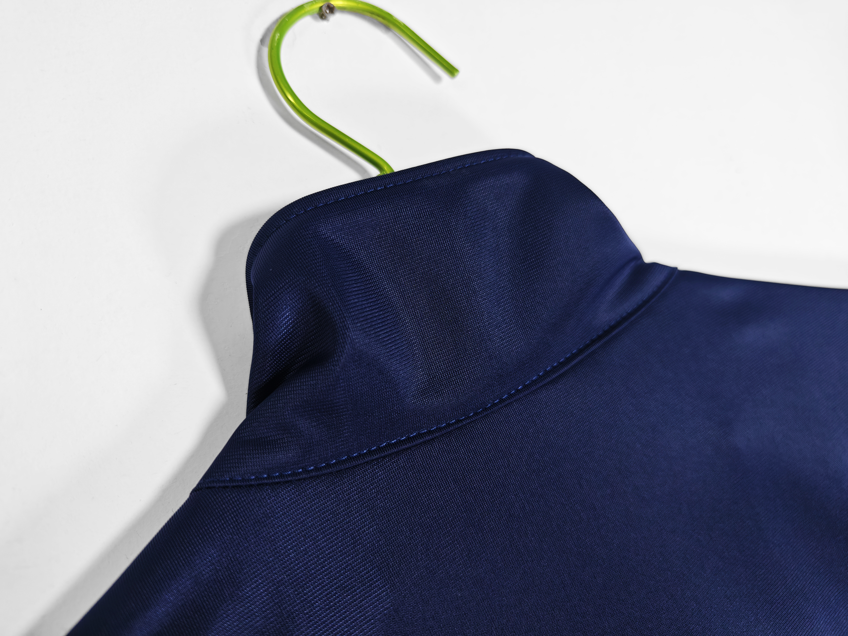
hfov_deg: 73.9
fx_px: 563
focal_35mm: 23
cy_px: 318
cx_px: 424
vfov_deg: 58.9
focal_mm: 8.67
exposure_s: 1/100
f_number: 1.75
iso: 104
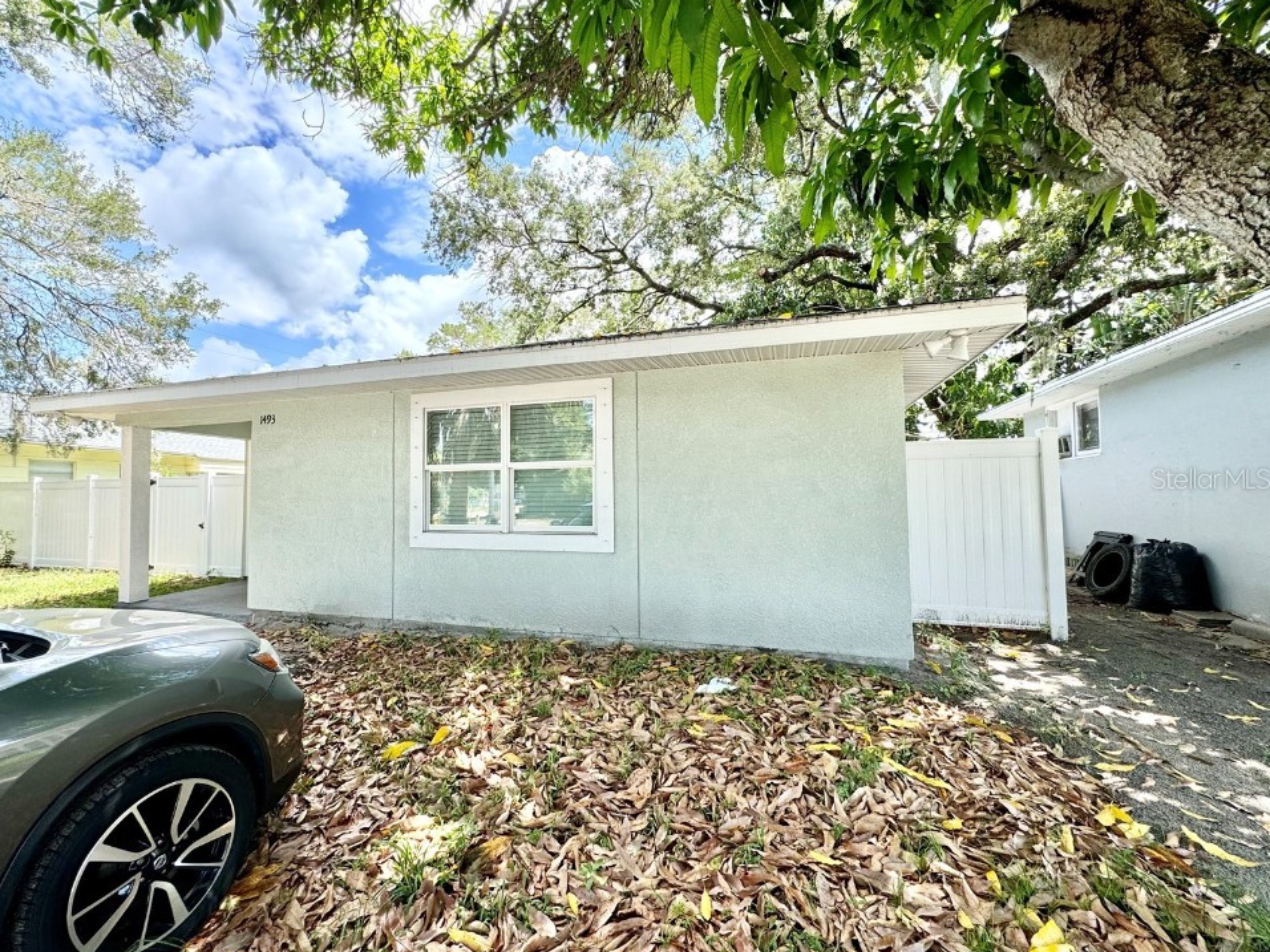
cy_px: 478
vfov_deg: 81.7
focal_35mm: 15
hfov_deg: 98.1
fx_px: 550
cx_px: 596
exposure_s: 1/338
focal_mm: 2.22
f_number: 2.2
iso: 40
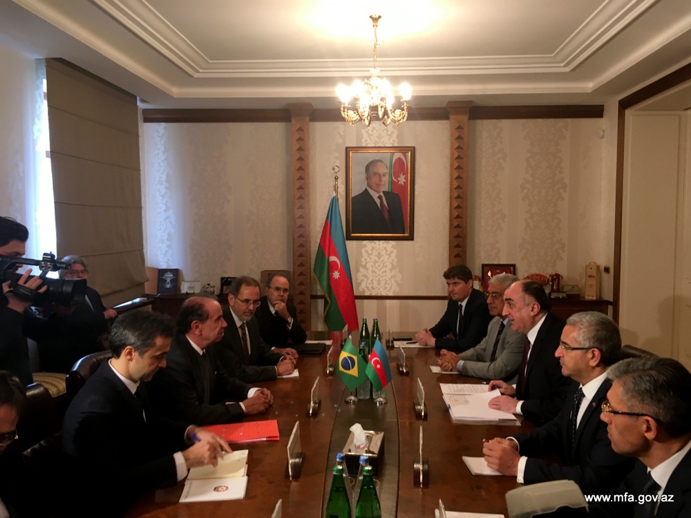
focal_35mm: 29
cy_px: 259
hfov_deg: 61.7
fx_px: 579
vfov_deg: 48.2
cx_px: 346
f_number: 2.2
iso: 100
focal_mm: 4.15
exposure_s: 1/33
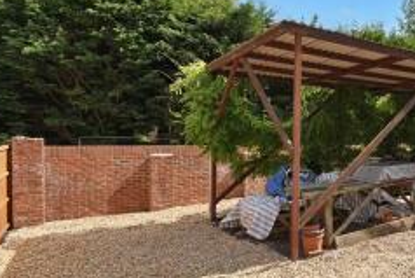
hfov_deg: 52.7
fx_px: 346
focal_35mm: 30
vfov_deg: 43.7
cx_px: 389
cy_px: 142
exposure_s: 1/320
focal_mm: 10
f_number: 9
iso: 100
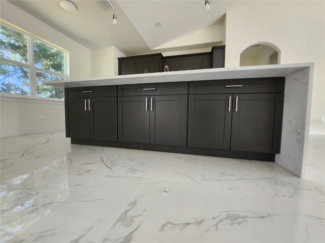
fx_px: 122
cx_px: 162
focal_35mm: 13
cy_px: 122
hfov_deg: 106.2
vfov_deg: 89.9
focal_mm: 1.7
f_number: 2.2
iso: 64
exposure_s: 1/60
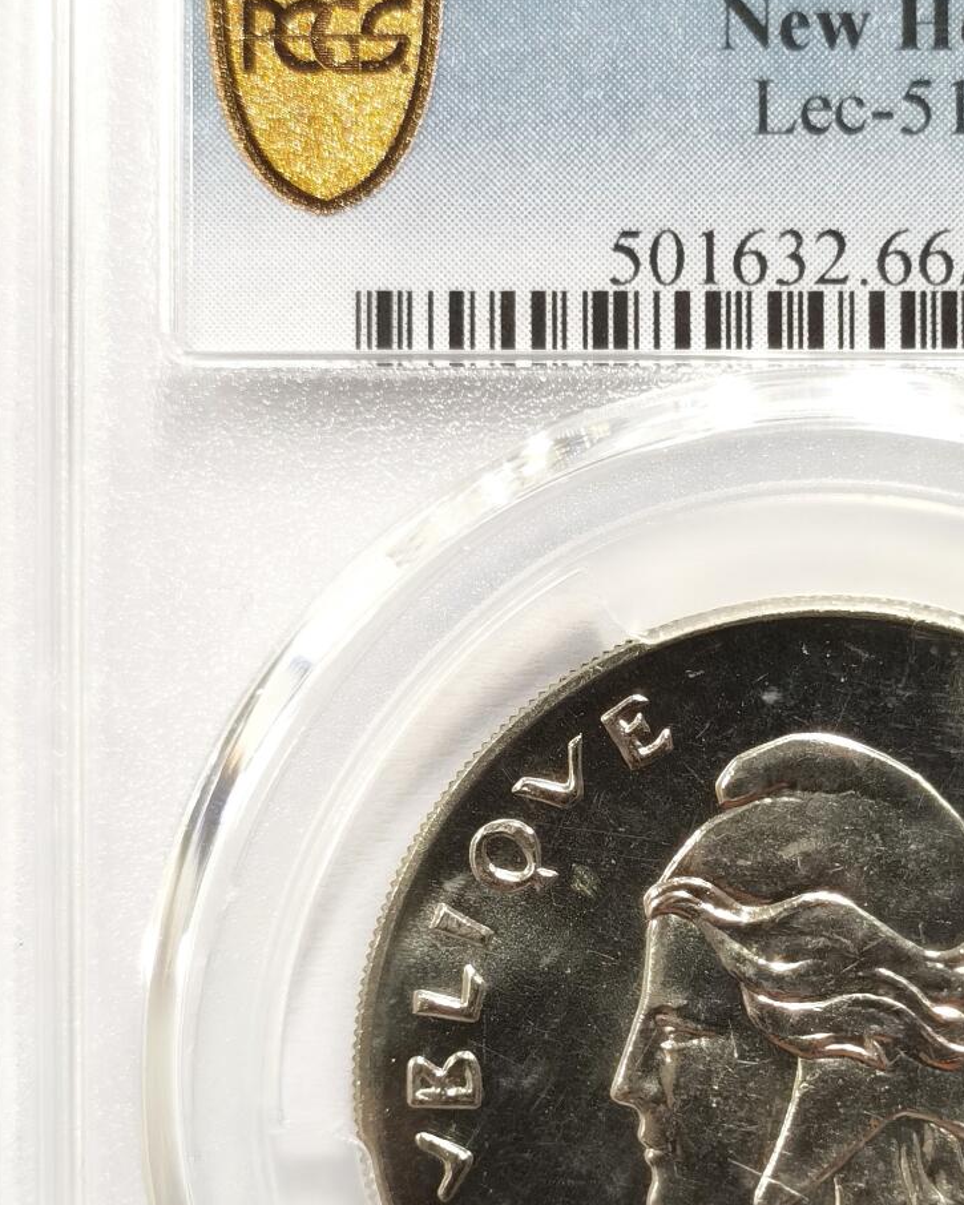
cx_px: 833
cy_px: 742
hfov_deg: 14.5
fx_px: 3744
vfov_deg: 18.3
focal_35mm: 105
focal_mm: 5.56
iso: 200
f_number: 16
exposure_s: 1/100
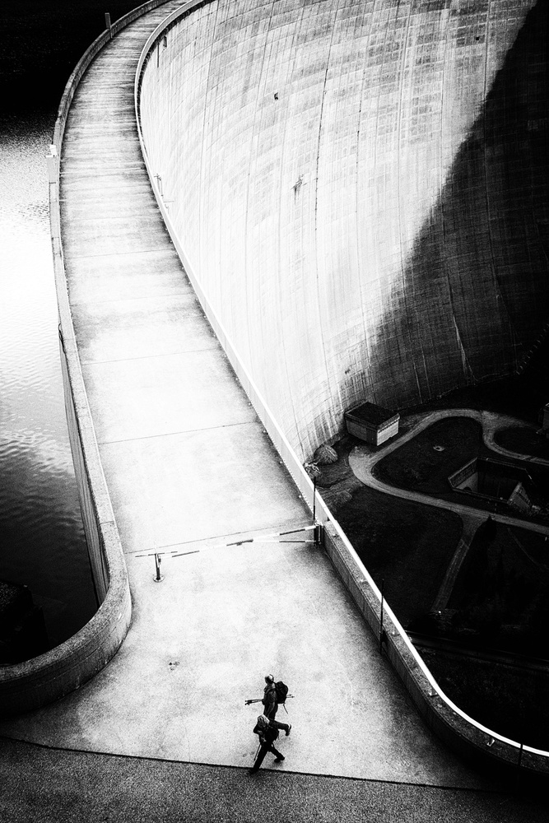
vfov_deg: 49.5
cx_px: 274
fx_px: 892
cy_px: 412
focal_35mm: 39
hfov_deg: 34.2
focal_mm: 26
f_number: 13
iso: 400
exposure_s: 1/125
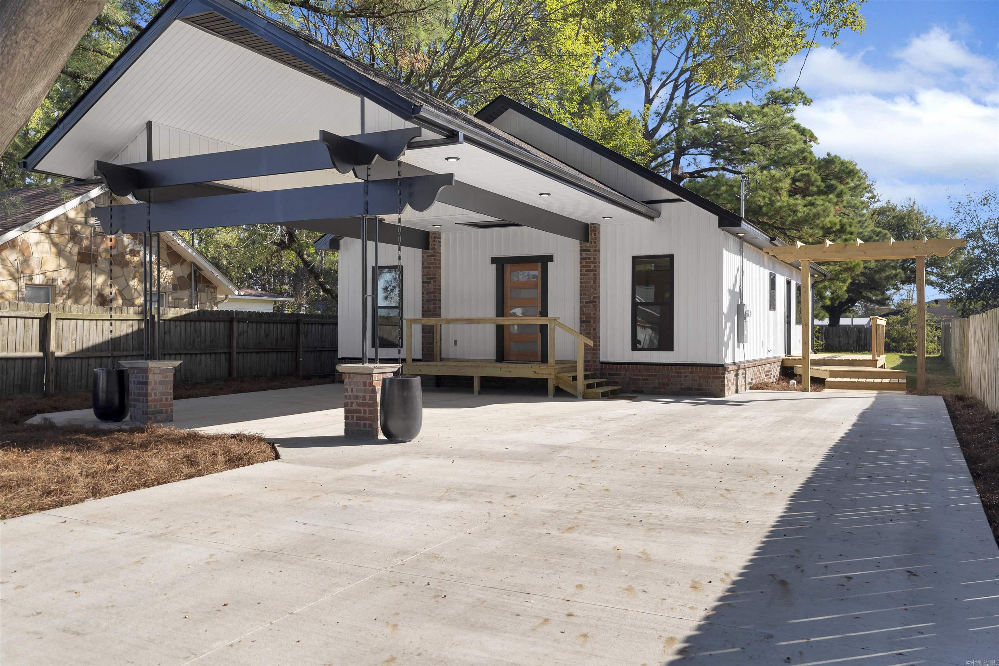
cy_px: 333
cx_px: 500
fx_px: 805
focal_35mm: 29
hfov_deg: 63.7
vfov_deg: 45.0
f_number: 4
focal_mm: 29
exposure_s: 1/160
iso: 100
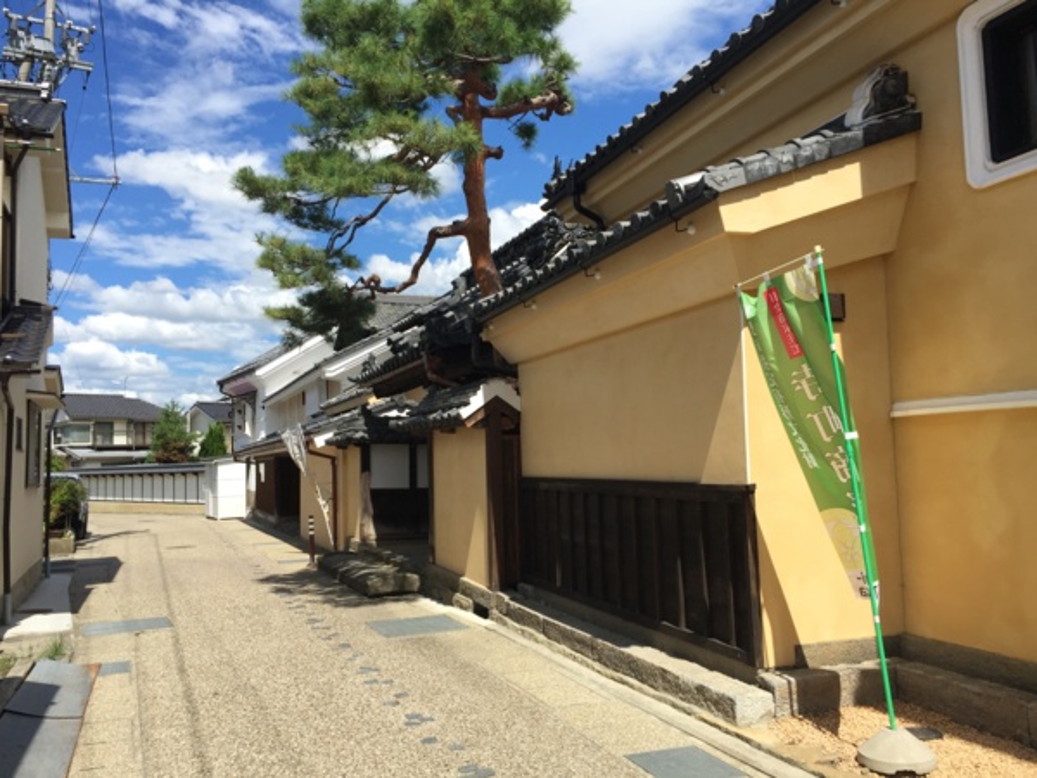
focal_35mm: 29
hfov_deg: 61.7
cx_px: 518
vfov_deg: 48.2
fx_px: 869
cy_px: 389
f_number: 2.2
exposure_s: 1/1522
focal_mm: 4.15
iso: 32
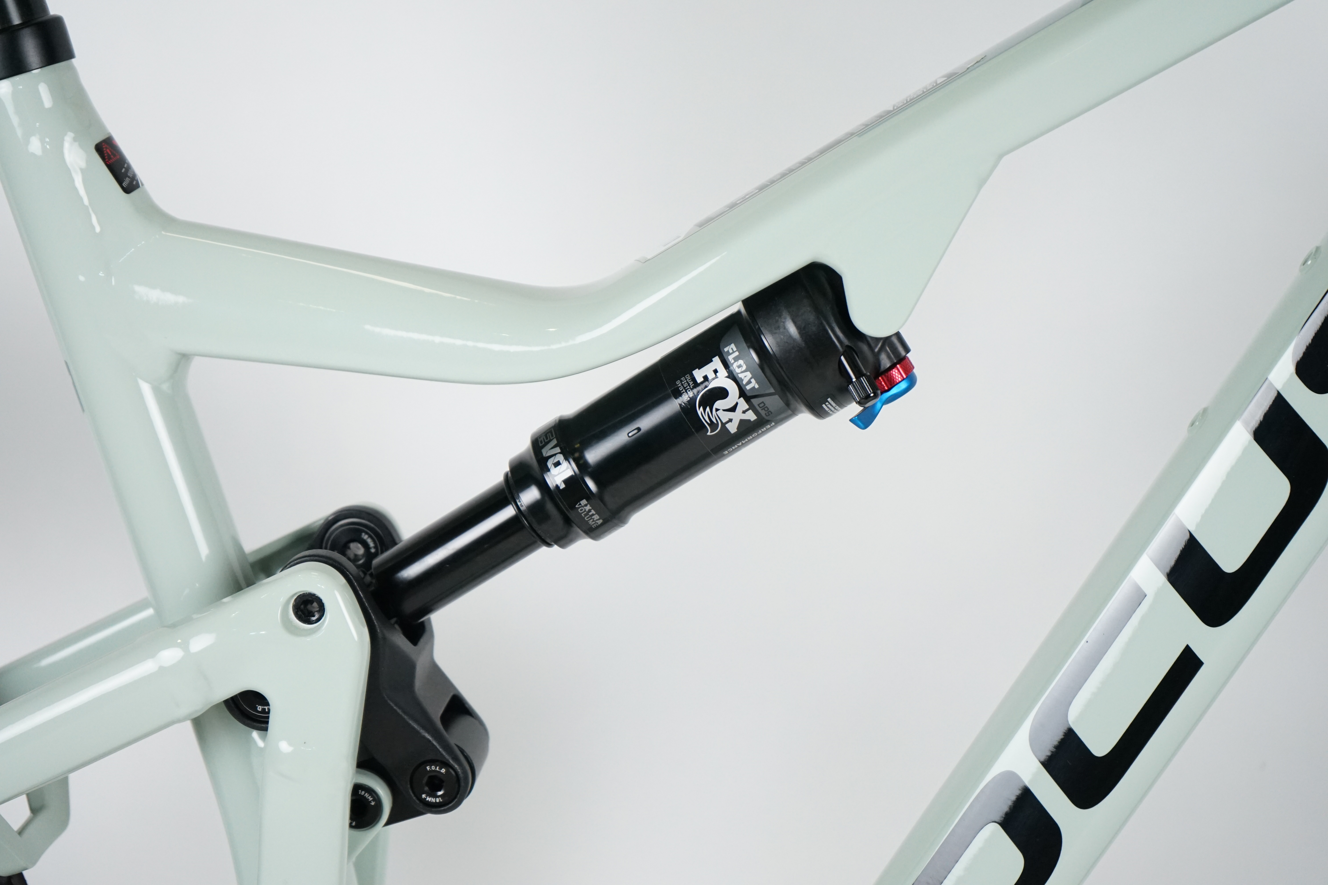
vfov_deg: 19.5
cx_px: 664
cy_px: 442
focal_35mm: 70
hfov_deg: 28.8
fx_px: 2582
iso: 2500
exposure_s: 1/200
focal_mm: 70
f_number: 5.6
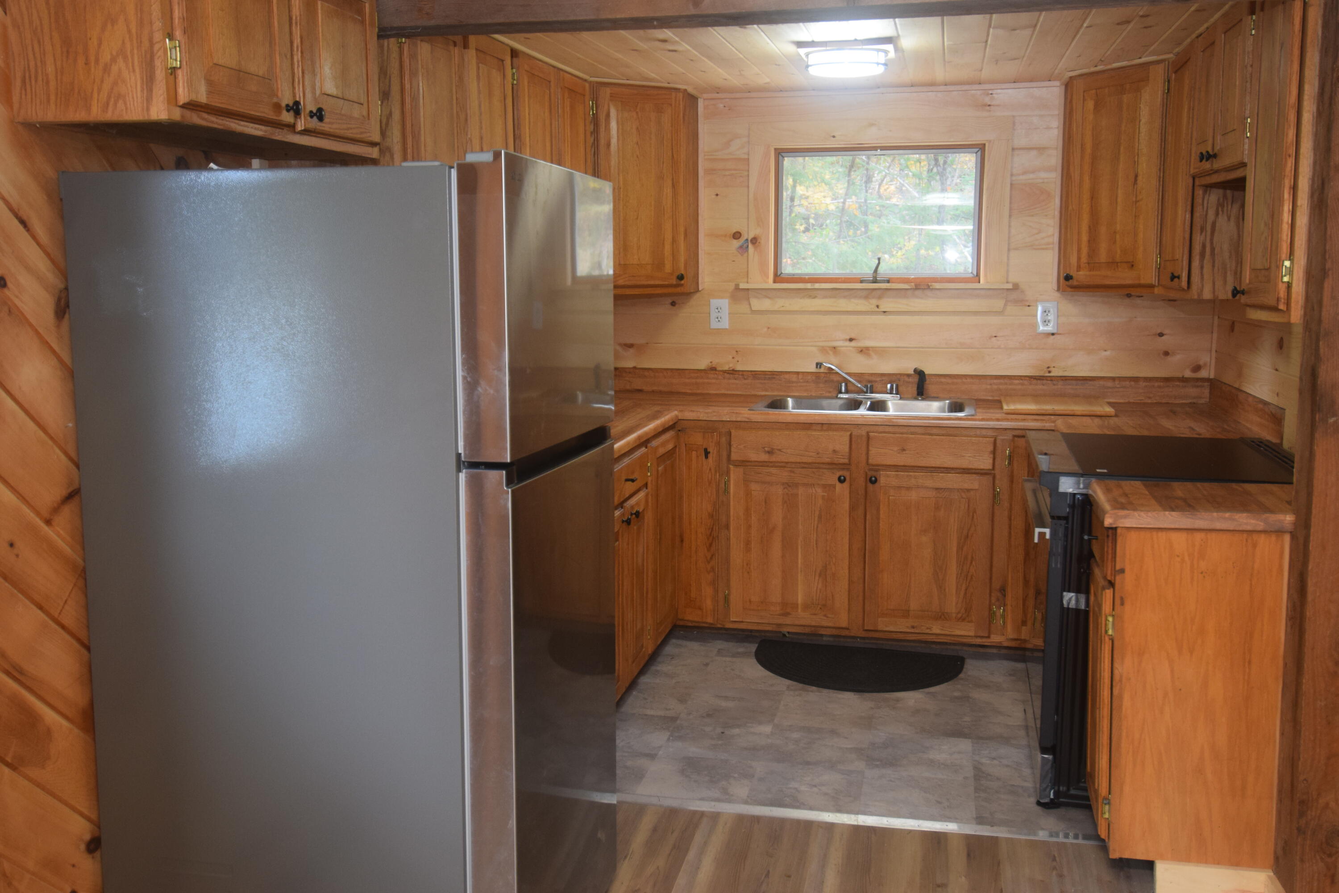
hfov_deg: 57.2
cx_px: 670
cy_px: 446
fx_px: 1227
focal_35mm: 33
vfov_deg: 40.0
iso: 800
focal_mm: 22
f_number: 5
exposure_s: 1/100
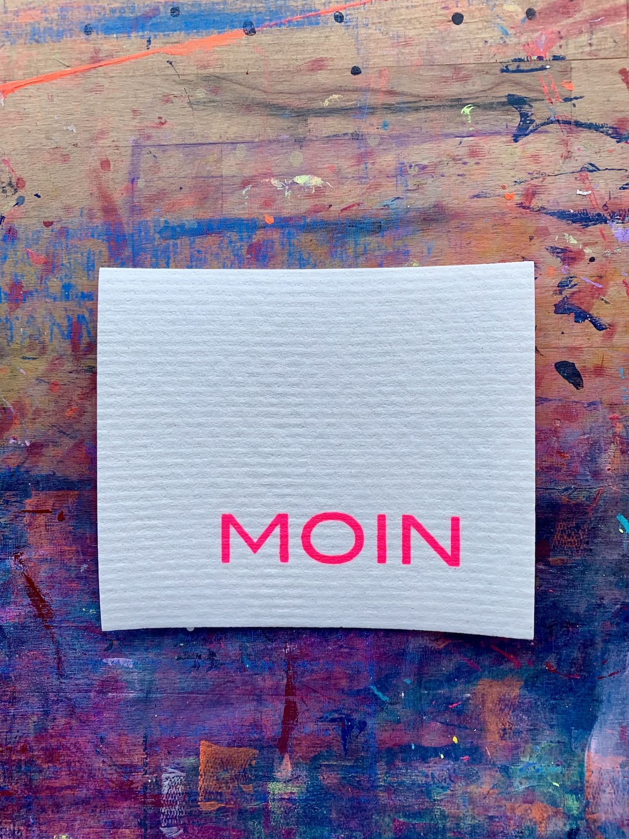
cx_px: 314
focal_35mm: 26
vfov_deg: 67.3
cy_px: 420
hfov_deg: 53.1
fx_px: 630
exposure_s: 1/121
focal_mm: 4.25
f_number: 1.8
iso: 80
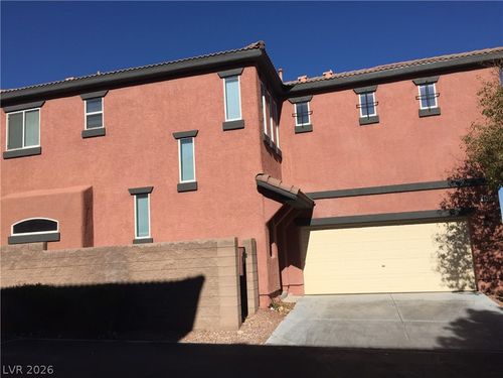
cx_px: 252
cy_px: 189
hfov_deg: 61.7
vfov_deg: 48.2
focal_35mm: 29
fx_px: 421
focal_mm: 4.15
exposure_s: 1/4950
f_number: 2.2
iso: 32
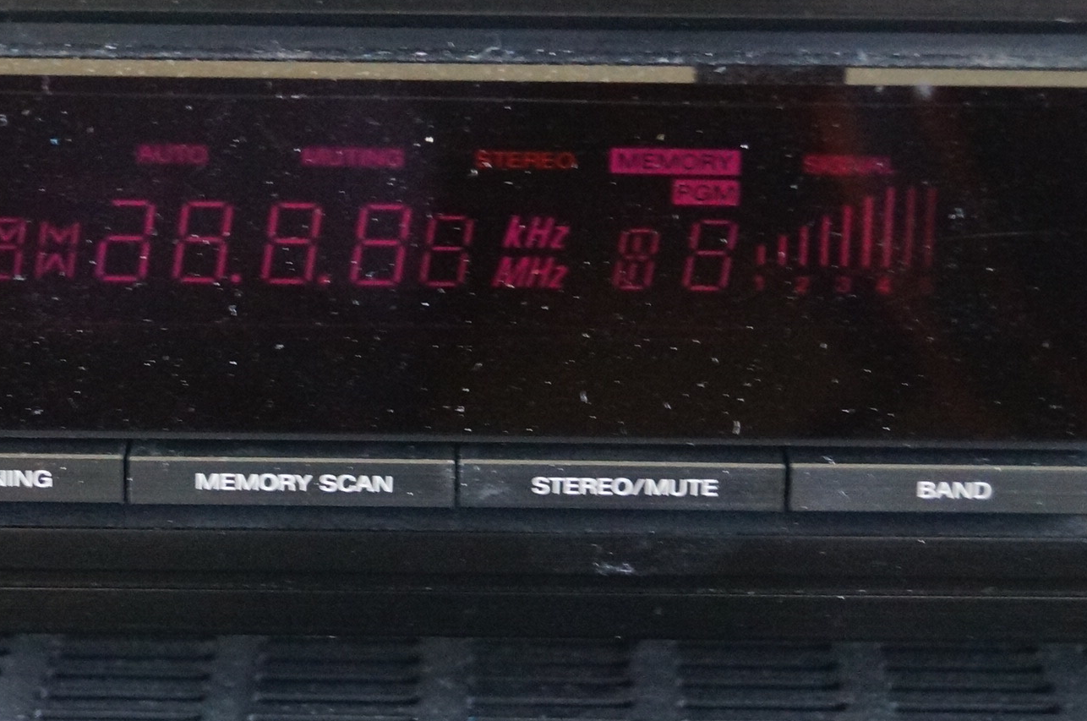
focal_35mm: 100
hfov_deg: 20.4
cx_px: 454
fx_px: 3013
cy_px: 169
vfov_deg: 13.6
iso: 3200
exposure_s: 1/20
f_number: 5
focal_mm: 35
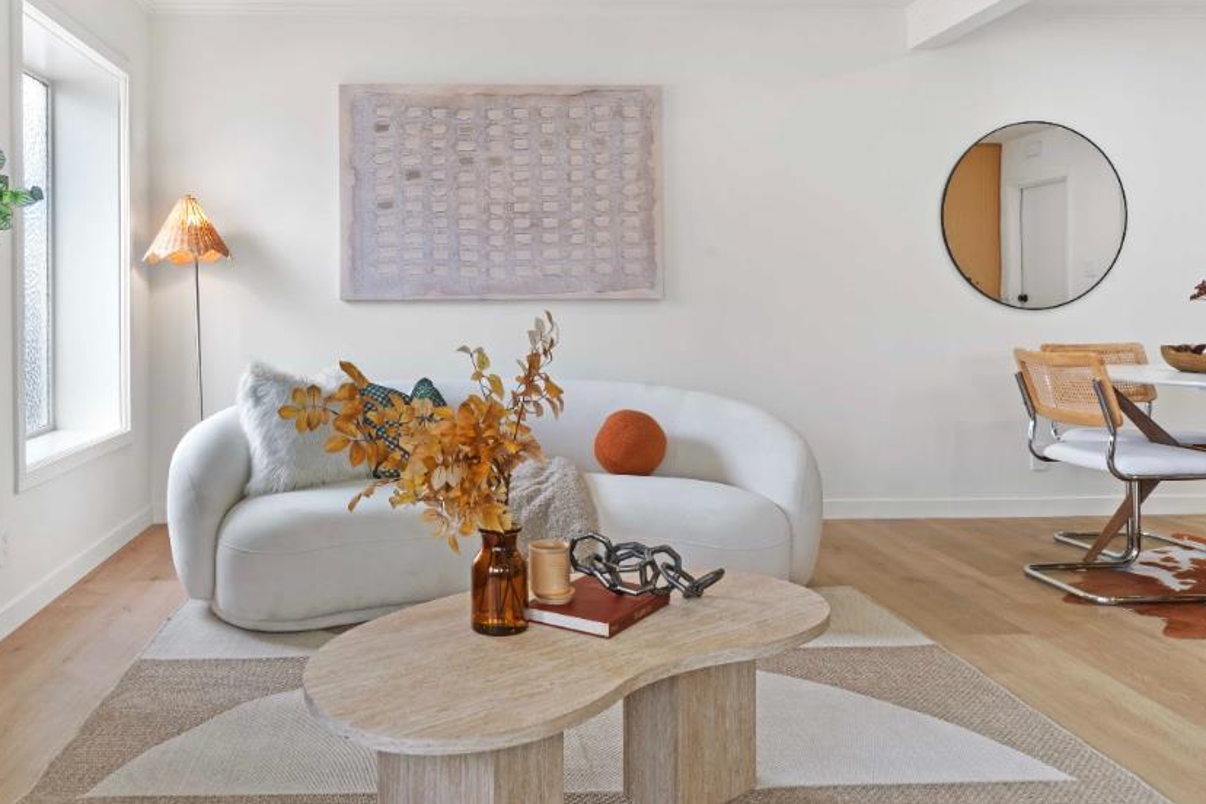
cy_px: 310
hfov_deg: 63.1
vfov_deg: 44.7
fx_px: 971
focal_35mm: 29
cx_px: 479
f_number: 14
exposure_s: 1/2.5
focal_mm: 16
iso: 250
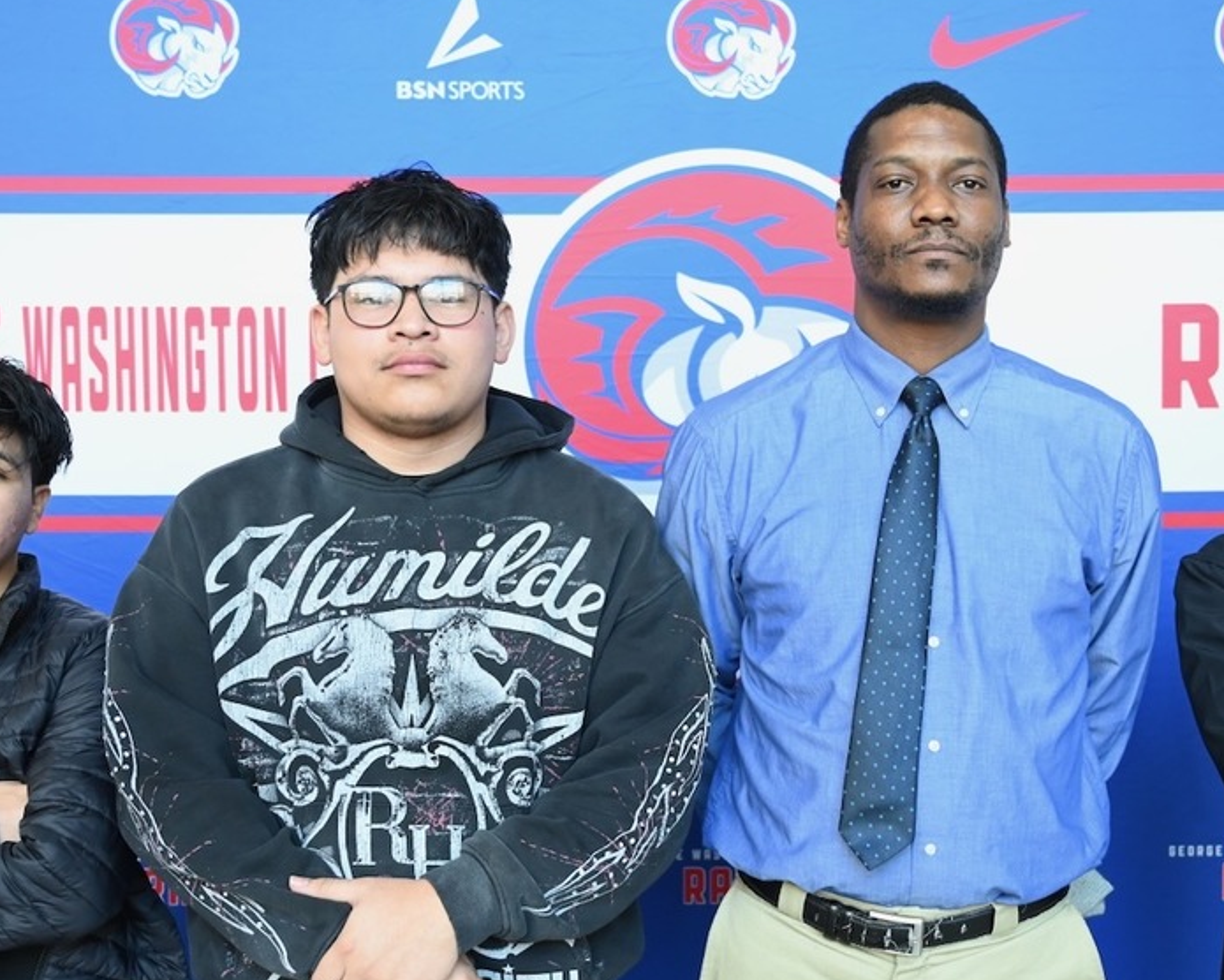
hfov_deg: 39.5
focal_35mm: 47
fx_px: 1703
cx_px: 675
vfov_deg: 32.1
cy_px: 518
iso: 2500
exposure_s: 1/200
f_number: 4
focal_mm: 34
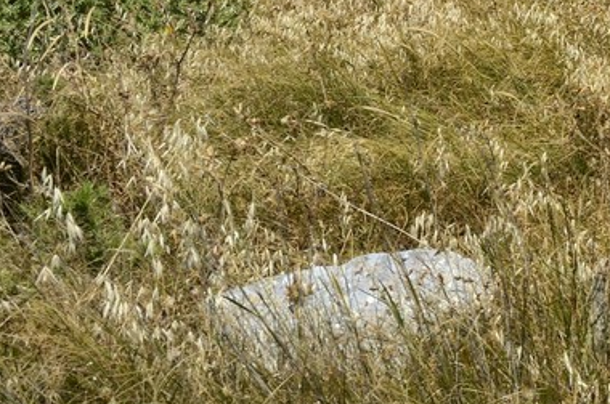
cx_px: 1252
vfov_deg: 7.6
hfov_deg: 10.6
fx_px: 2994
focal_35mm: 177
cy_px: -162
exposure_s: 1/250
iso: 200
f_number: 13
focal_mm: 42
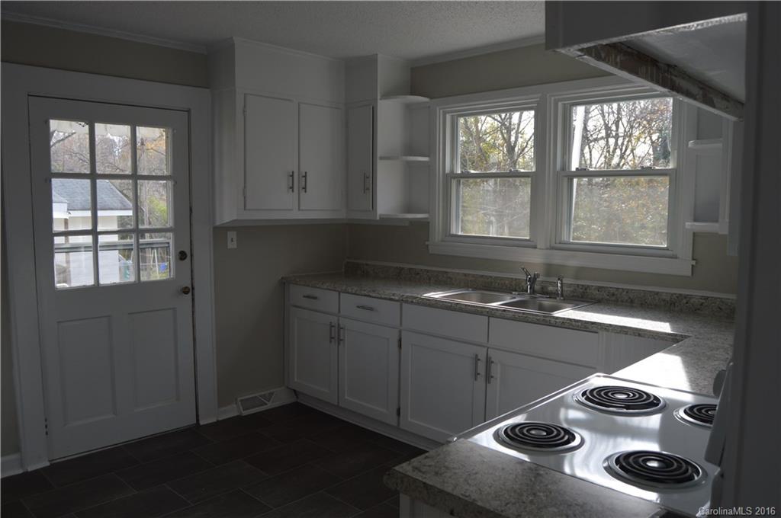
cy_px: 259
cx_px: 390
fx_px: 585
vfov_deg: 47.8
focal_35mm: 27
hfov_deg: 67.4
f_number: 5.6
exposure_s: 1/125
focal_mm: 18
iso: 180
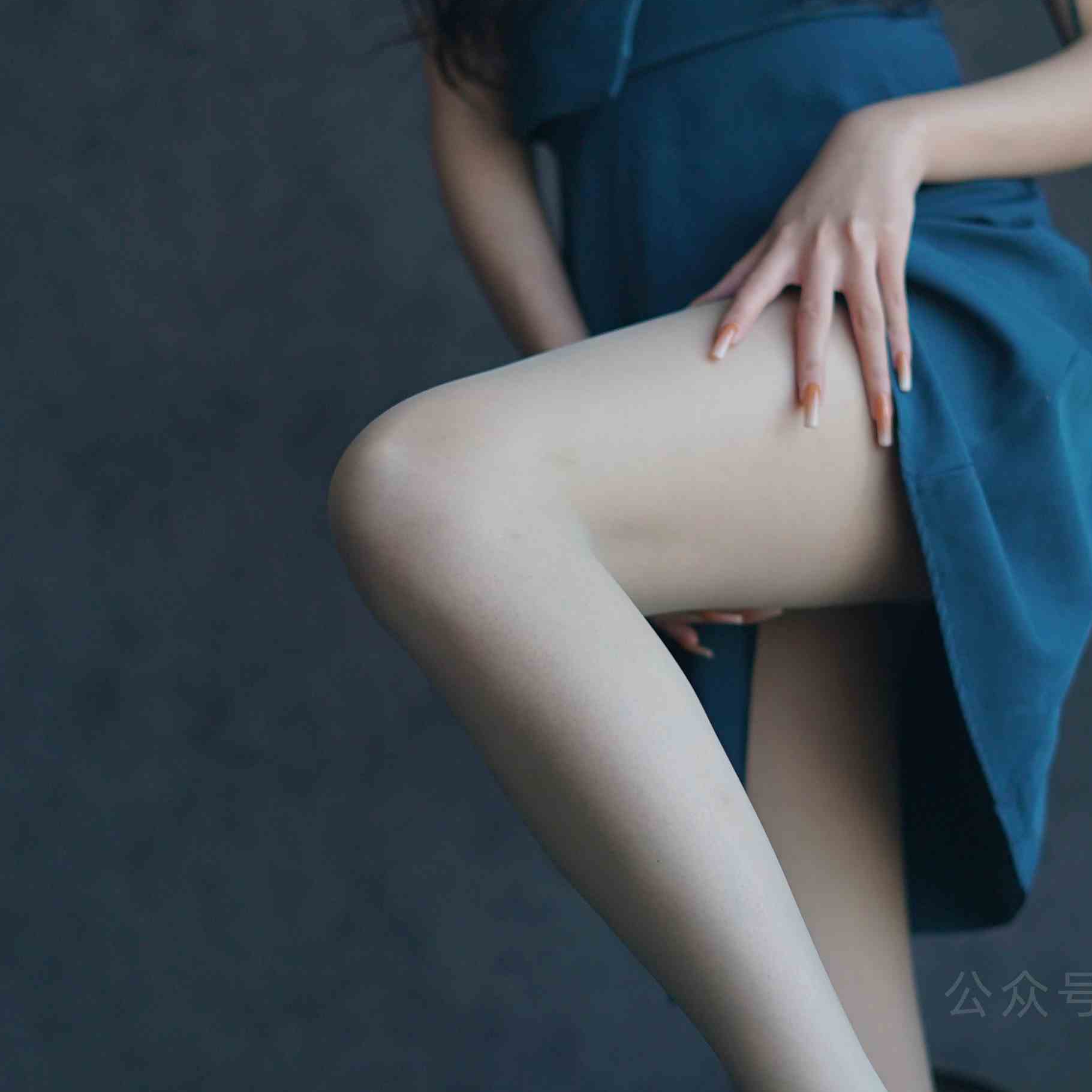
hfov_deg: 17.6
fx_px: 3533
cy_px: 644
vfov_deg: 17.6
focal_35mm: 99
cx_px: 633
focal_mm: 50
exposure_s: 1/1250
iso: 400
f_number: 2
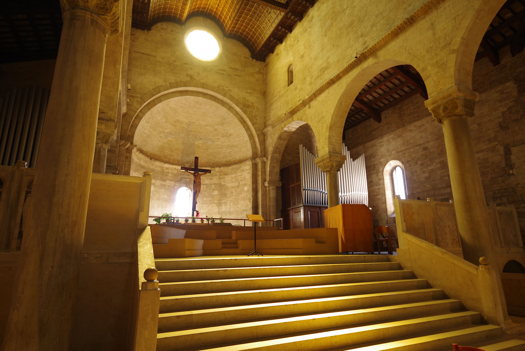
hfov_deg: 81.2
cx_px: 262
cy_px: 176
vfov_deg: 59.5
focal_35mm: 21
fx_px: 306
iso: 100
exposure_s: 1/6
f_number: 2.8
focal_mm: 21
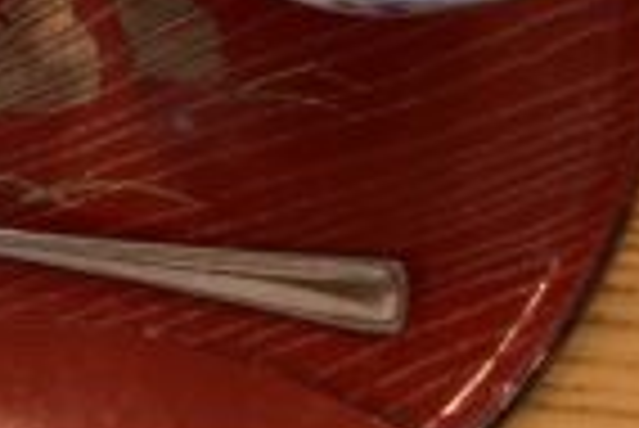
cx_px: 29
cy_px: -128
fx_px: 1510
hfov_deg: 23.1
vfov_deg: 15.3
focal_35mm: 85
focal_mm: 3.3
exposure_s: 1/60
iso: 250
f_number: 2.4
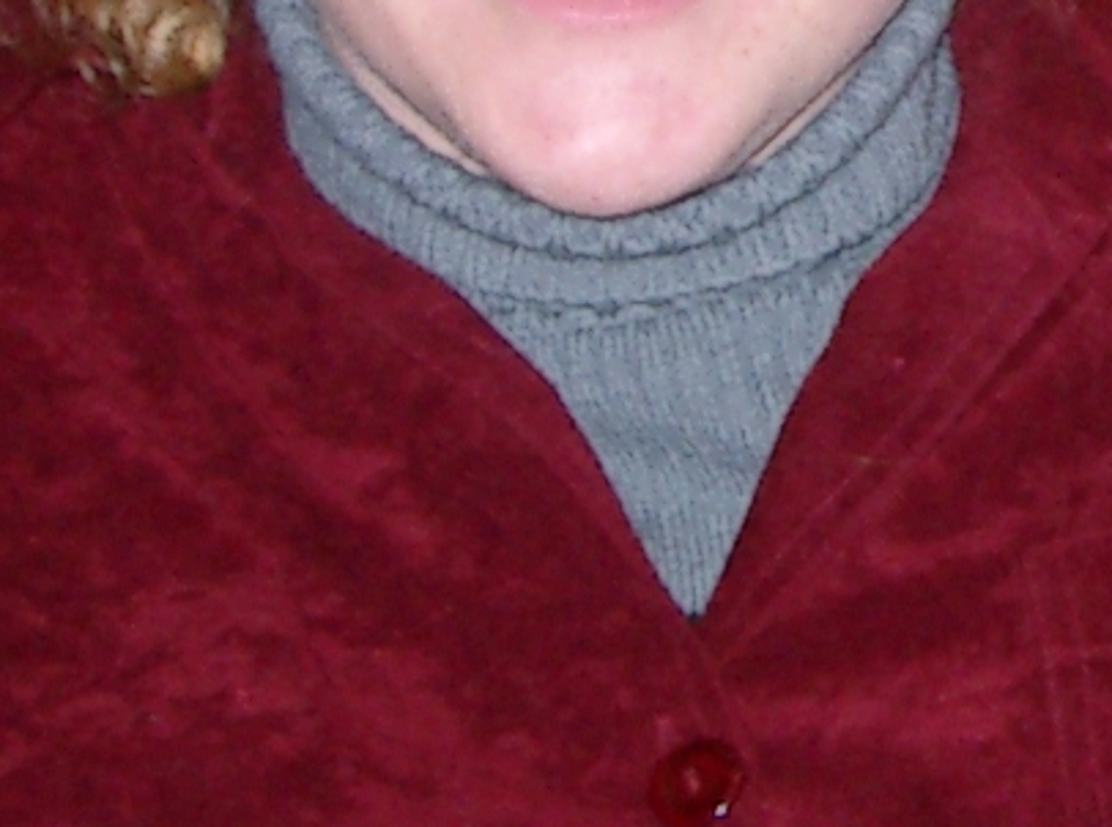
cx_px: 1616
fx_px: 6726
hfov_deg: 9.2
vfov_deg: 7.0
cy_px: -173
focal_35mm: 210
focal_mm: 7.6
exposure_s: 1/60
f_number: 2.6
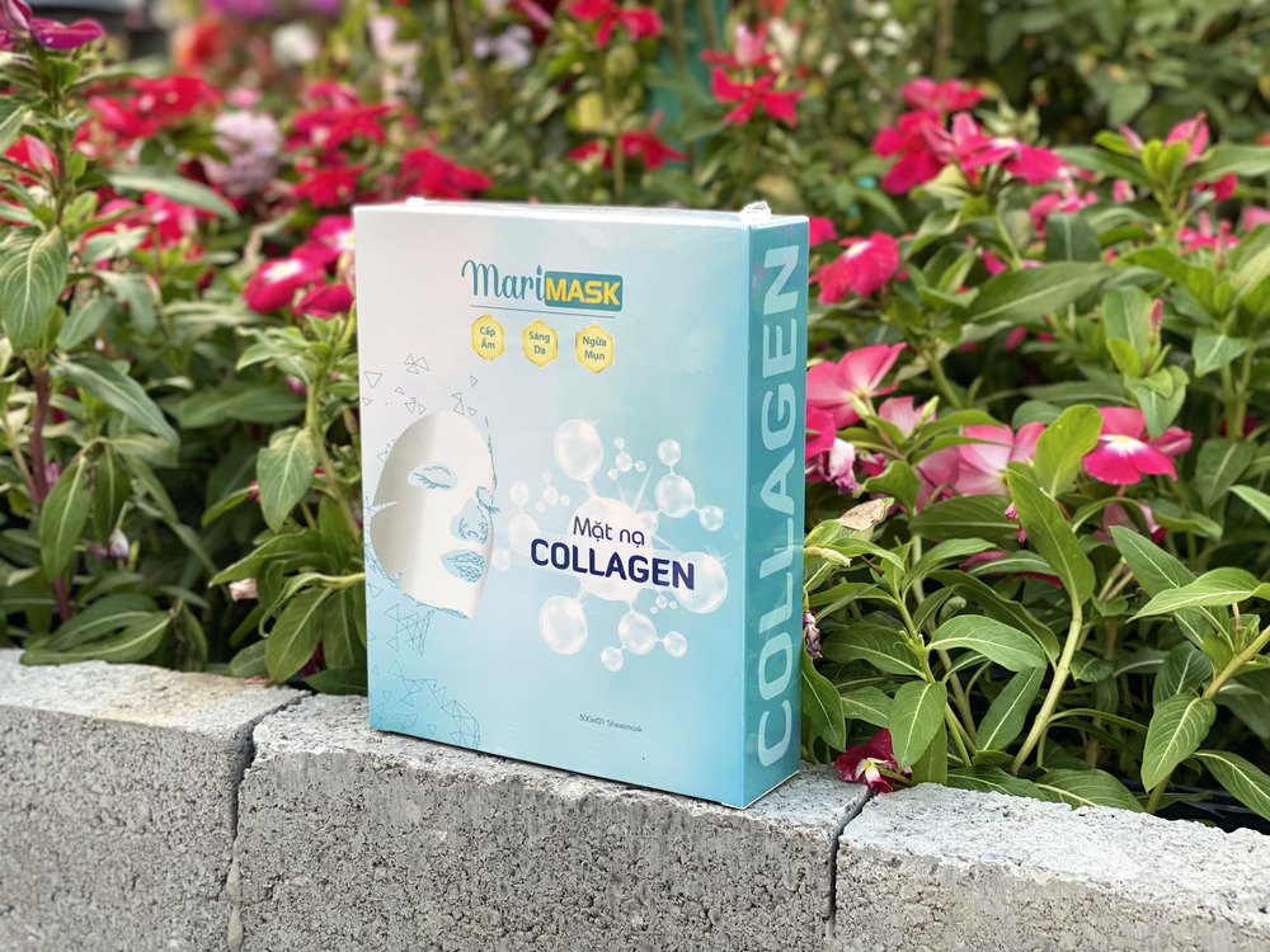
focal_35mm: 52
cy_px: 476
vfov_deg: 28.0
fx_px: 1908
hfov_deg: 36.8
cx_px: 635
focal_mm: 6
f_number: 2
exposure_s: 1/122
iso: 64
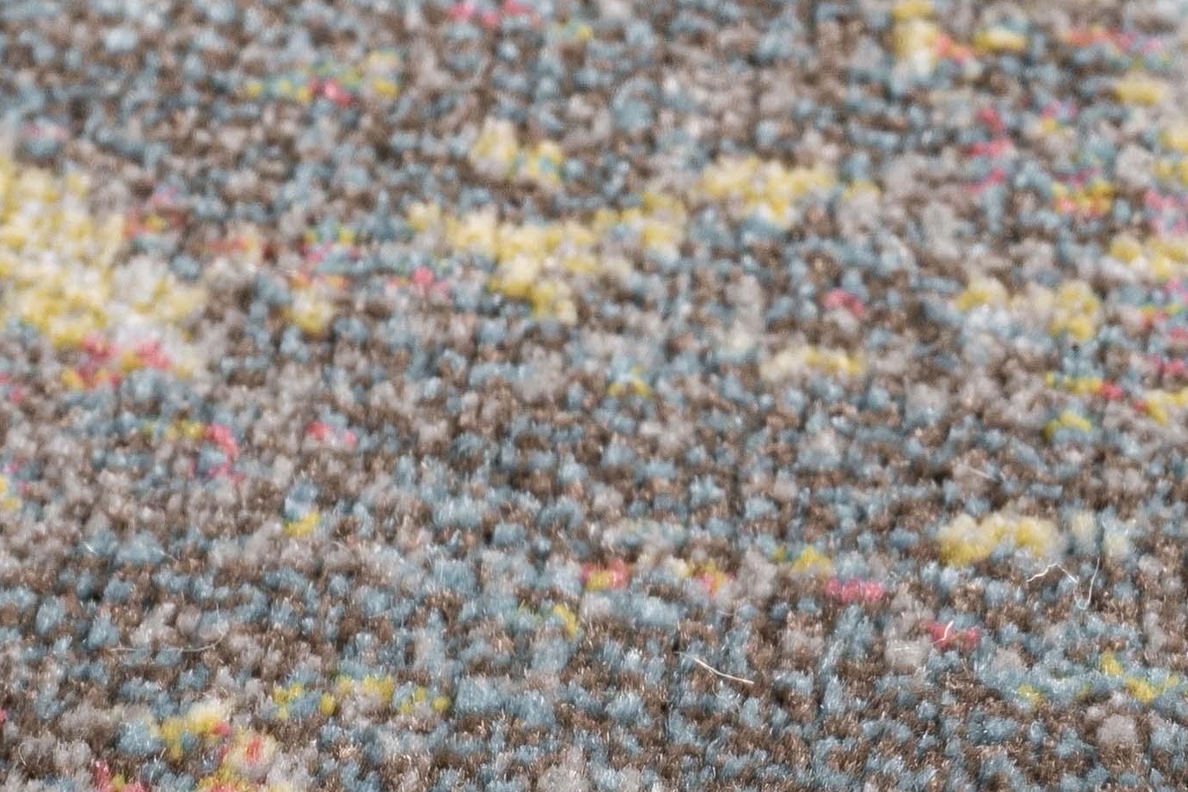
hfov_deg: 9.8
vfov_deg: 6.6
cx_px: 1096
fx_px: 6862
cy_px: 379
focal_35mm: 208
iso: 64
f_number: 16
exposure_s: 1/1.25
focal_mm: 35
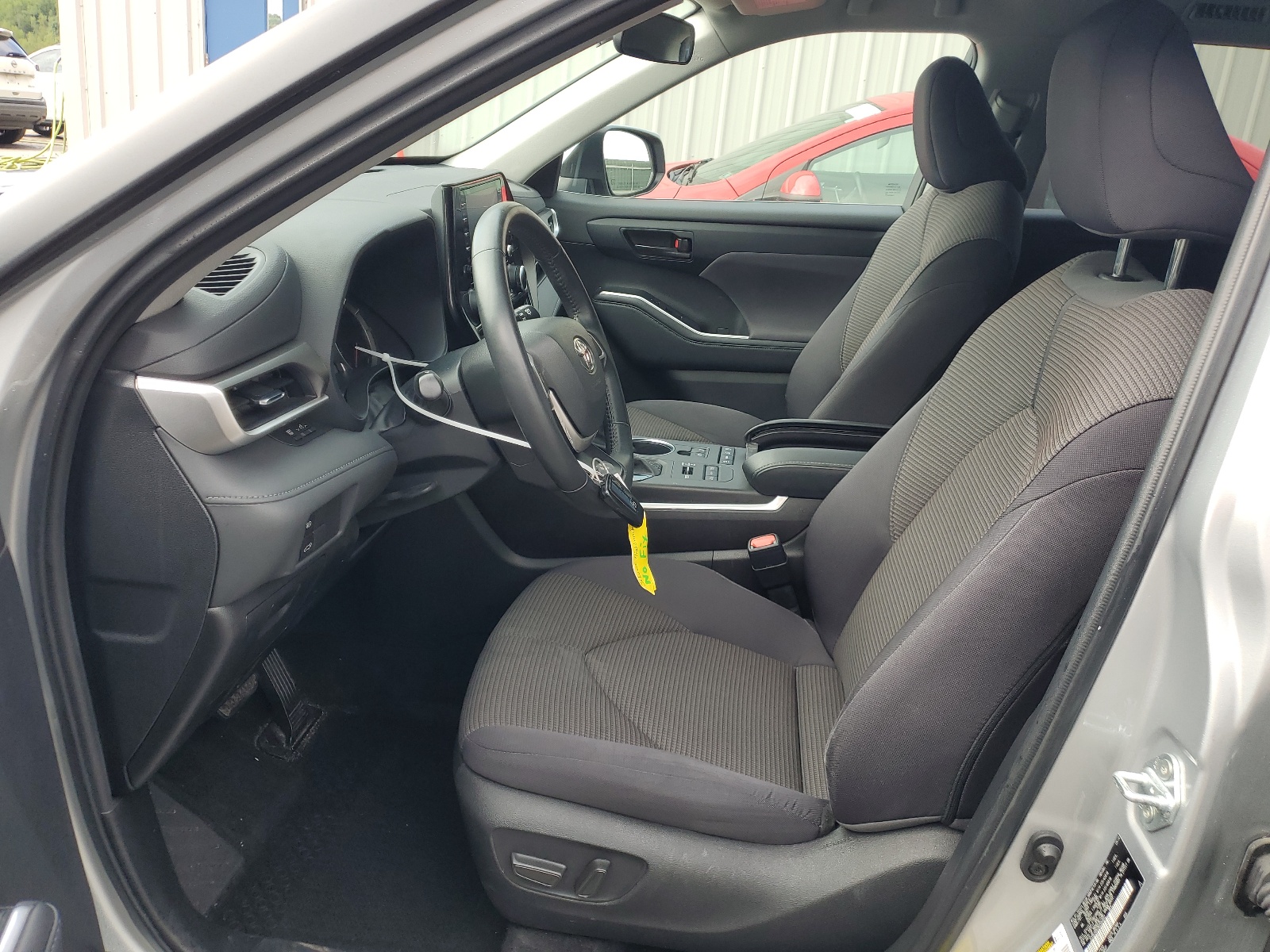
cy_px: 476
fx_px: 954
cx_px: 635
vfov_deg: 53.1
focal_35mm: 26
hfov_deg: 67.3
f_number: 1.5
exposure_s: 1/400
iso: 50
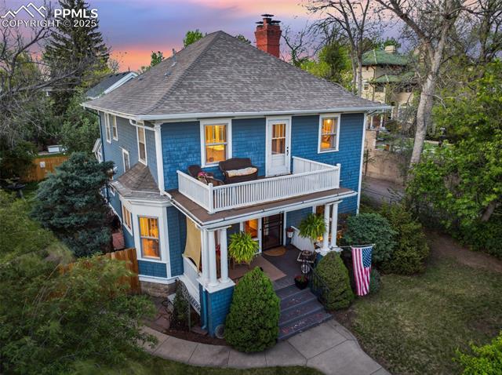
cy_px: 188
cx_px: 251
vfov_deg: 56.7
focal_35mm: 24
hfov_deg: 71.7
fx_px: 348
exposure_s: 1/15
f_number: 2.8
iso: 180
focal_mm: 12.3
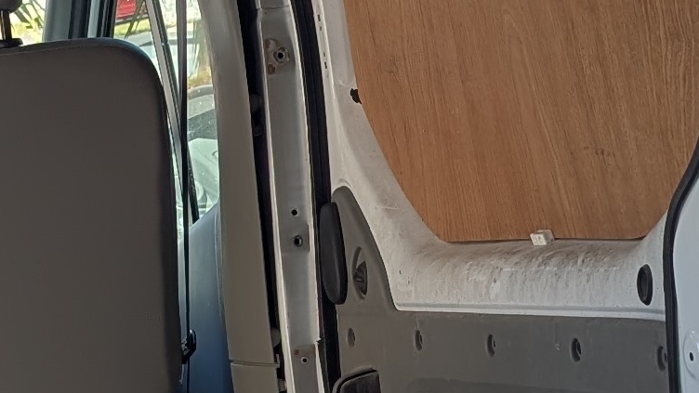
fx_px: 2632
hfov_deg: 15.1
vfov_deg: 8.5
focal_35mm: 142
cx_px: 458
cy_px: 453
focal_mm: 6.9
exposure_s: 1/205
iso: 19
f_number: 1.68
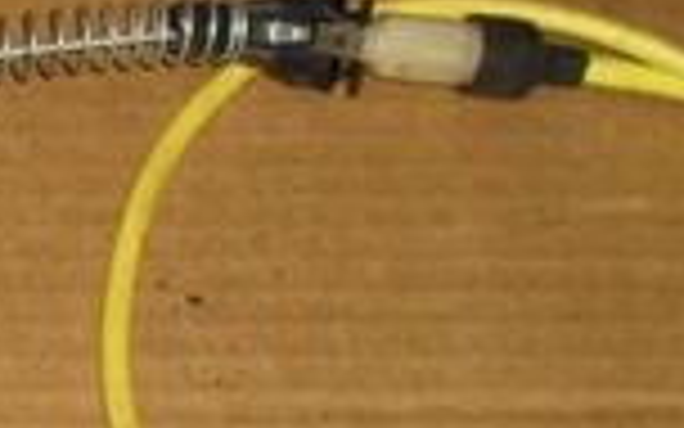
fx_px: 2908
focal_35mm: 156
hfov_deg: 12.0
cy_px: 658
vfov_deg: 8.2
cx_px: -680
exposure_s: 1/45
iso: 100
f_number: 8.4
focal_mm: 6.3
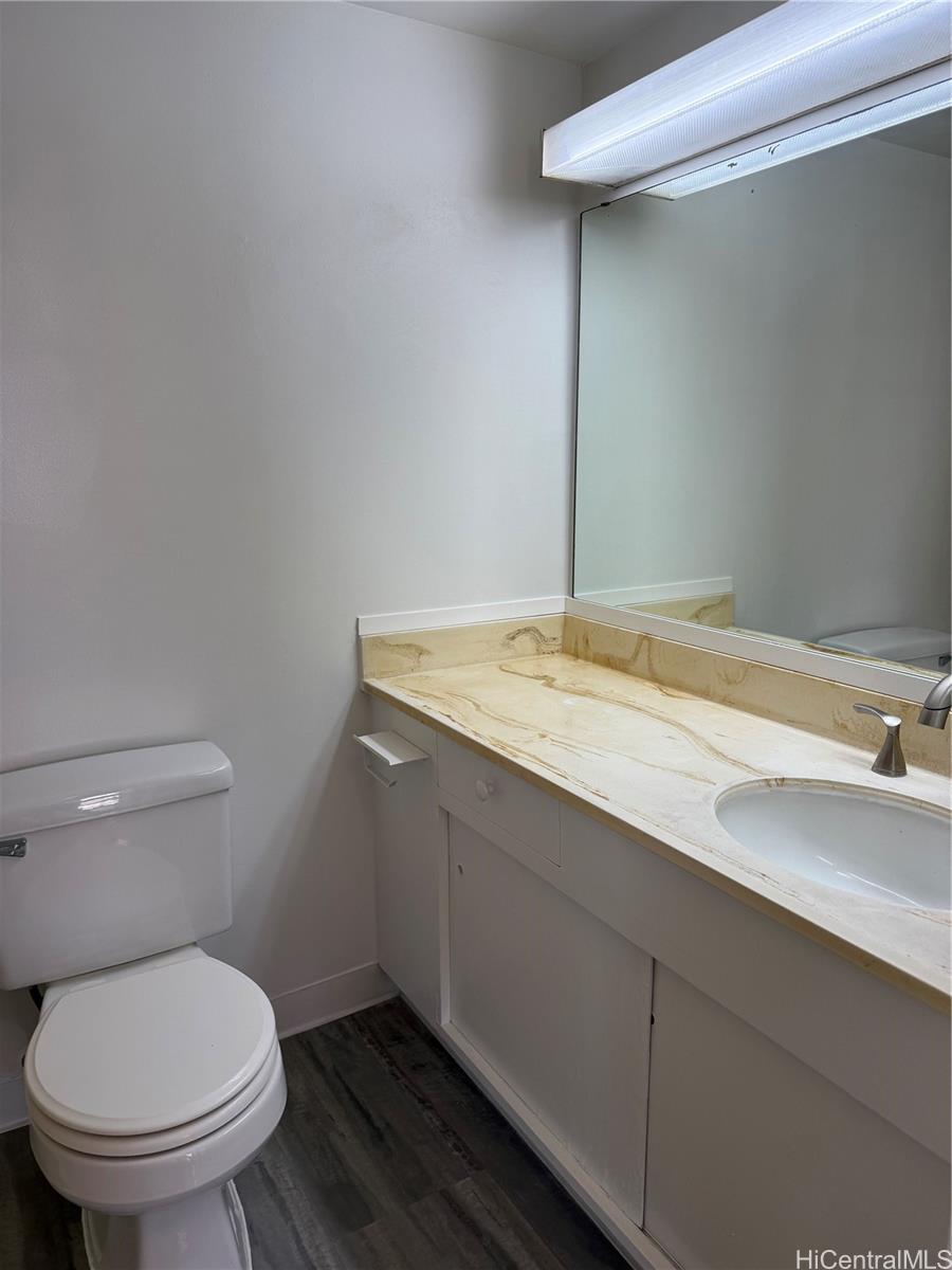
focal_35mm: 24
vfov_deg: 71.6
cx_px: 476
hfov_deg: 56.8
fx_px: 880
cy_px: 635
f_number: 1.78
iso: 100
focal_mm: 6.76
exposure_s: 1/198
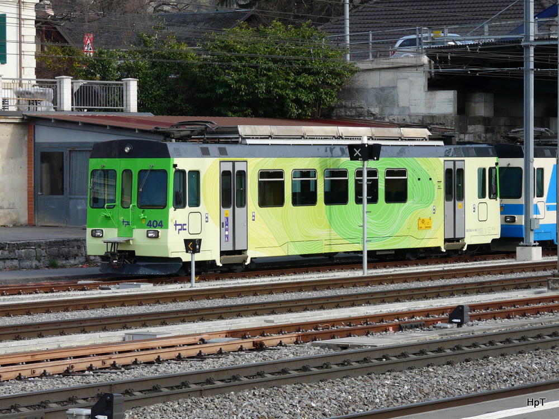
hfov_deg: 13.1
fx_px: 2438
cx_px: 280
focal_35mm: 151
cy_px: 210
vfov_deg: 9.8
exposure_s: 1/250
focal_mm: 24.7
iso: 100
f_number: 4.5
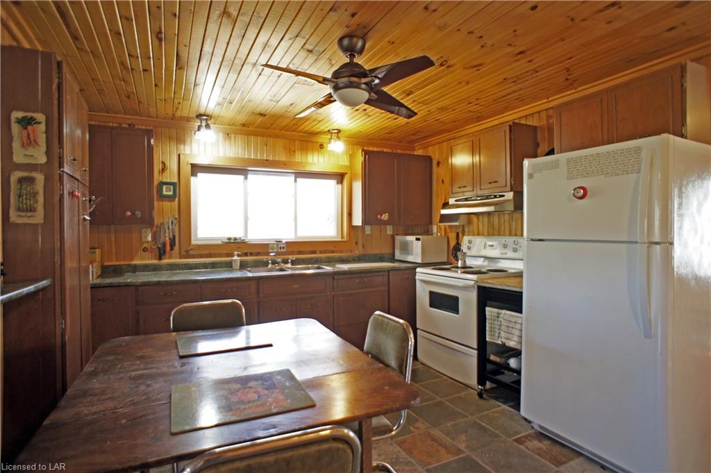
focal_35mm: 24
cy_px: 236
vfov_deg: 53.1
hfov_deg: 73.8
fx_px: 474
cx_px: 356
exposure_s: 1/13
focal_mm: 16
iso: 200
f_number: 2.8
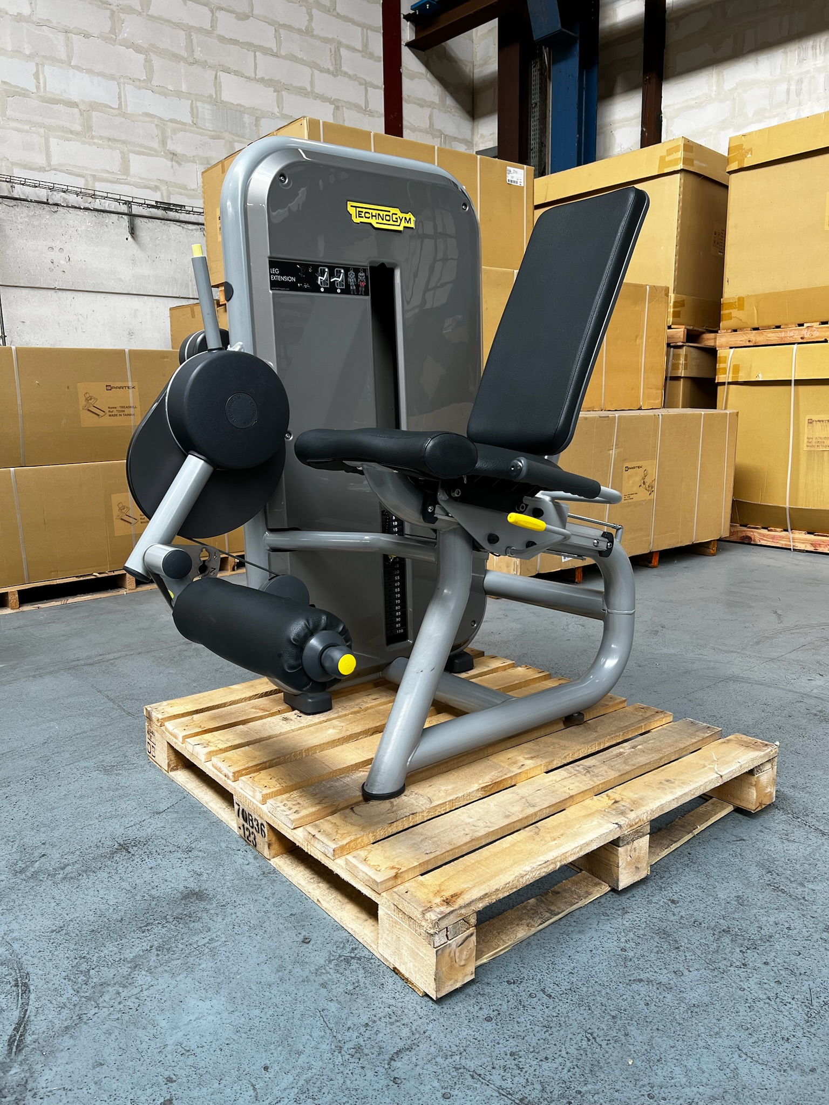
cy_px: 552
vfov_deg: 67.3
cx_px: 414
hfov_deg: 53.1
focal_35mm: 26
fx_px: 830
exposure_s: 1/100
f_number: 1.5
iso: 64
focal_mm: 5.7
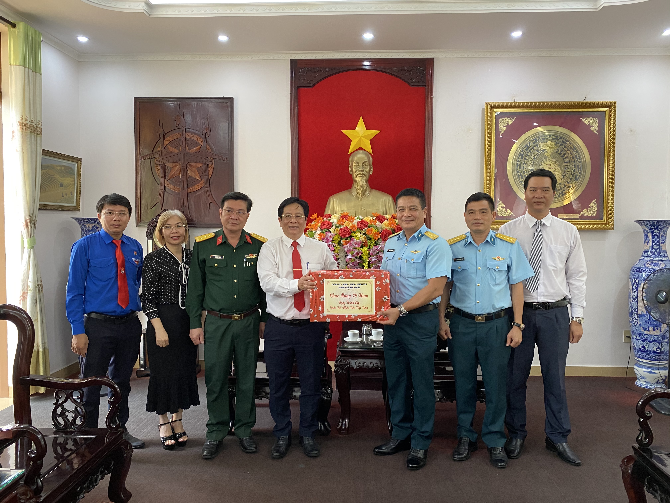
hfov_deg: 67.3
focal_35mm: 26
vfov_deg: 53.1
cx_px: 335
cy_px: 252
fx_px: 503
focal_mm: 4.25
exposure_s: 1/50
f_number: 1.8
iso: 160
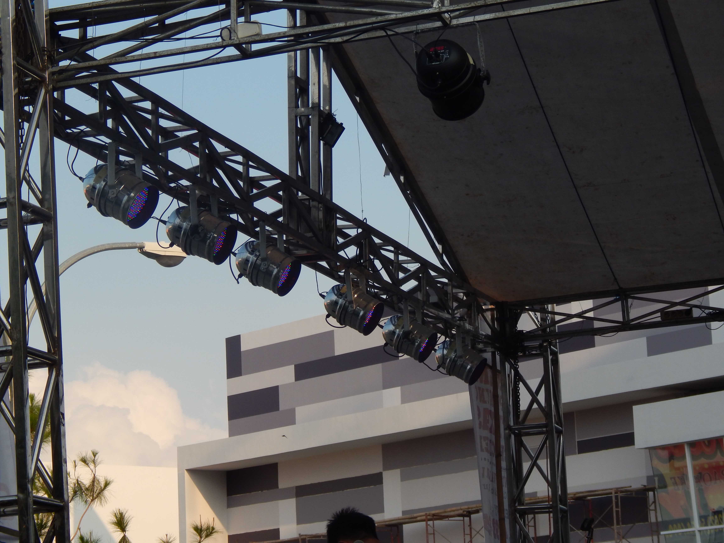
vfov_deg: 12.9
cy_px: 272
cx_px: 362
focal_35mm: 115
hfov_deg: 17.1
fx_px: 2405
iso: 125
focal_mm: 20.5
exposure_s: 1/500
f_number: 4.6
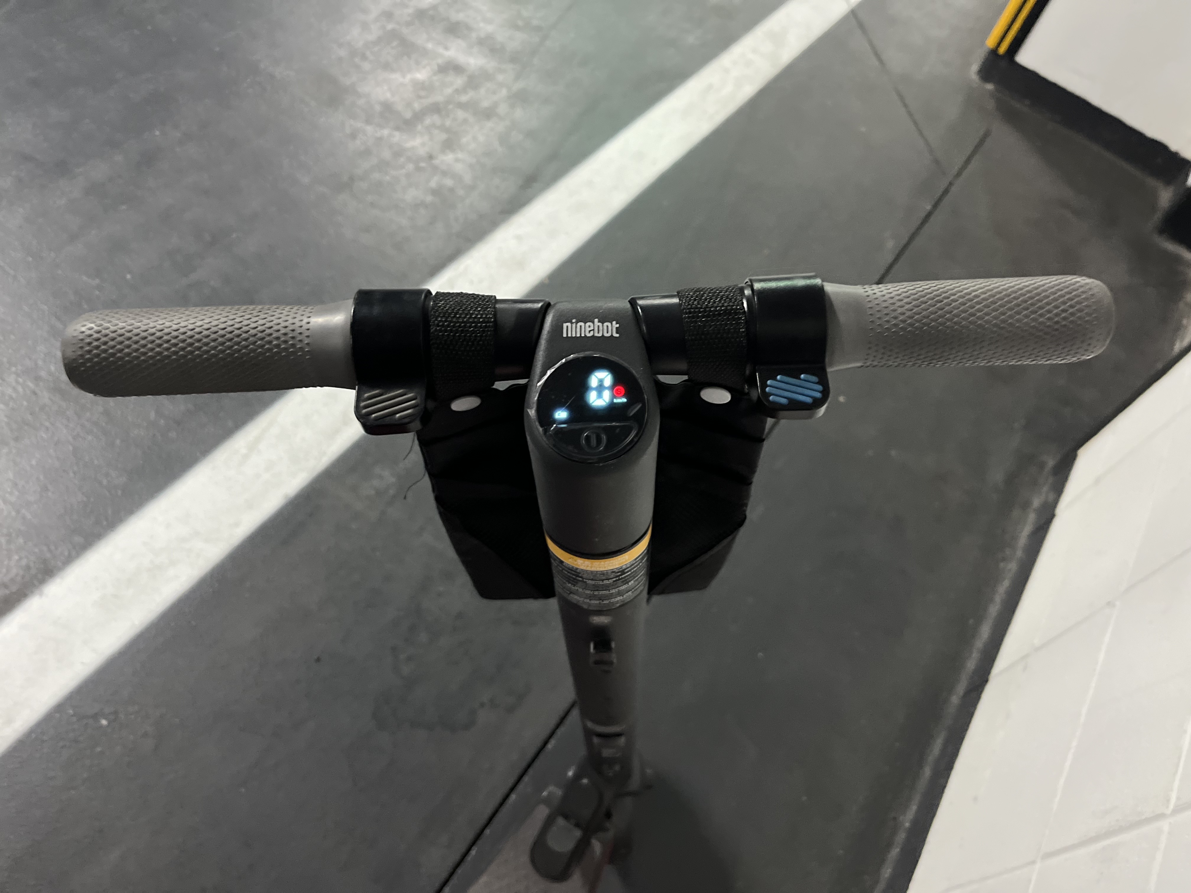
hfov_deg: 67.3
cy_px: 446
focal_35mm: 26
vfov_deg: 53.1
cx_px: 596
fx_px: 895
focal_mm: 5.1
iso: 640
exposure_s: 1/30
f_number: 1.6
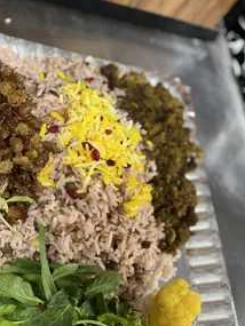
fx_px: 1018
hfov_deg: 13.7
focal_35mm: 108
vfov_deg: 18.1
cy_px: 222
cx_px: 125
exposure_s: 1/21
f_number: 2.8
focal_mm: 9
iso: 500
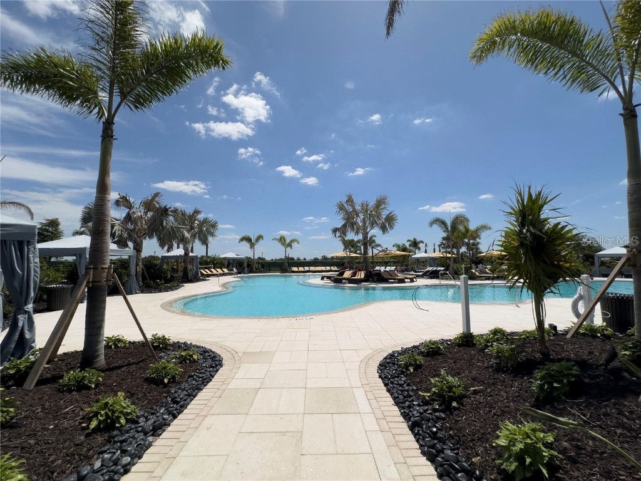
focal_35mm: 14
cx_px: 320
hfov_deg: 102.1
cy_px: 240
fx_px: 259
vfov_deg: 85.7
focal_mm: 2.22
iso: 50
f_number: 2.2
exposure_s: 1/5800
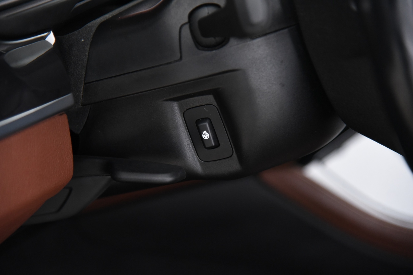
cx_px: 206
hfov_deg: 18.3
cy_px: 138
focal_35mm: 112
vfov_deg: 12.2
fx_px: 1285
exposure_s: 1/15
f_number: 4
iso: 4000
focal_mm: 112
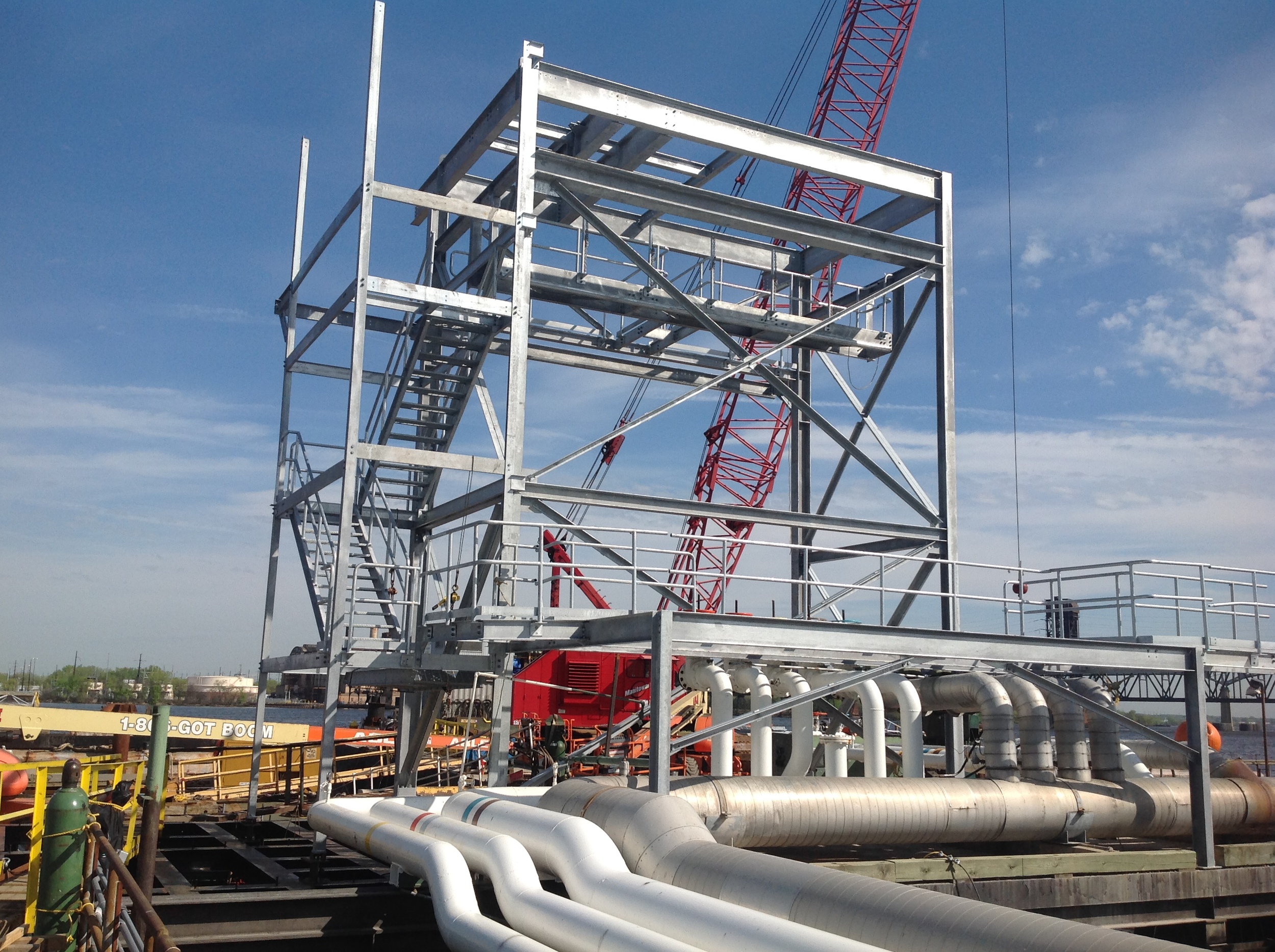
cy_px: 476
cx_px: 638
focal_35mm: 35
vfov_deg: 40.6
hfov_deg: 52.7
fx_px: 1287
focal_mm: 4.28
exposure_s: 1/2747
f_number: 2.4
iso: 50
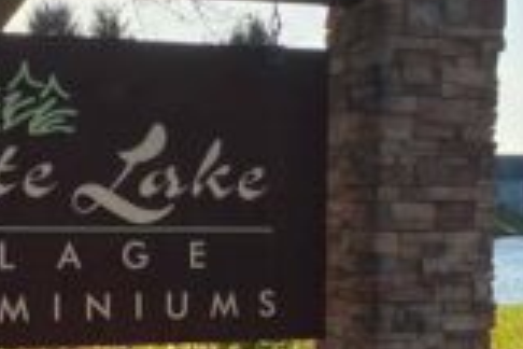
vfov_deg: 15.9
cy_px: 307
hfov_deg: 23.8
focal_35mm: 85
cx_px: 181
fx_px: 1235
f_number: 1.8
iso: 32
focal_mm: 4.25
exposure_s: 1/3205
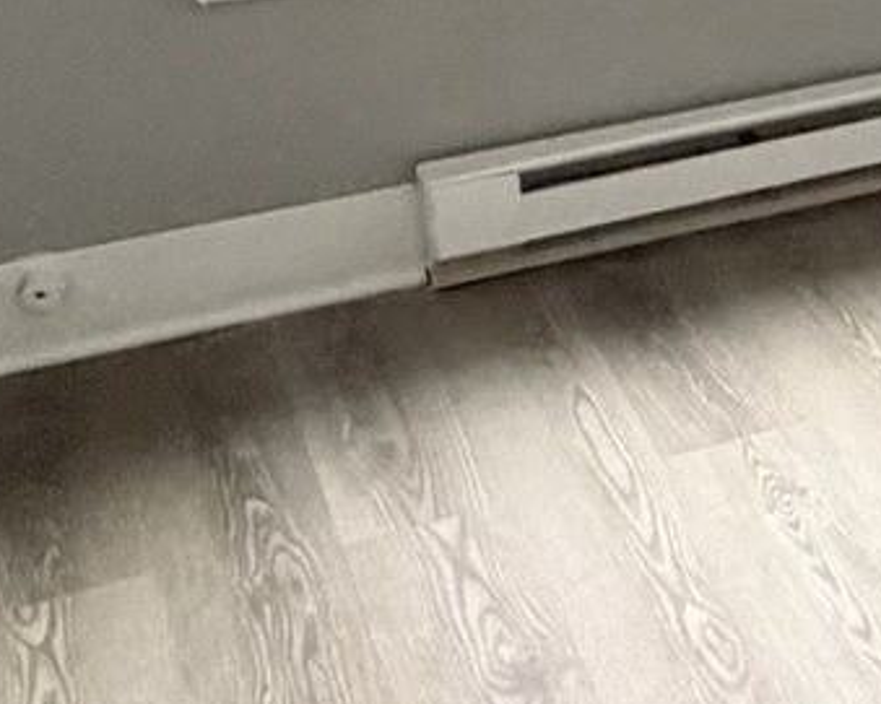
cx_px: 1416
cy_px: -47
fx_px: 2424
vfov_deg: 16.1
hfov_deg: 17.8
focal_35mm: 93
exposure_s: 1/60
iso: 640
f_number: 2.2
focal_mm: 2.22
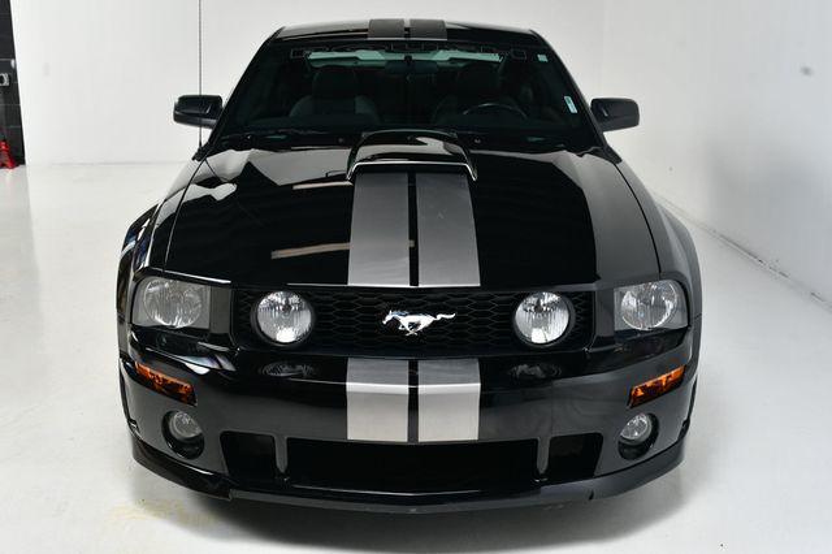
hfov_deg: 43.6
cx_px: 416
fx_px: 1039
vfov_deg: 29.8
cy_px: 277
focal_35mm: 45
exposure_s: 1/160
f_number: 10
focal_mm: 30
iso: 100
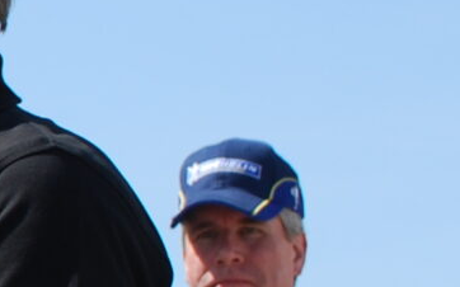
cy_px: 239
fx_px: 4073
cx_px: -858
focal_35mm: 325
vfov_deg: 4.0
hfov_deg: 6.0
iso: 100
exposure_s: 1/200
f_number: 7.1
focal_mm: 30
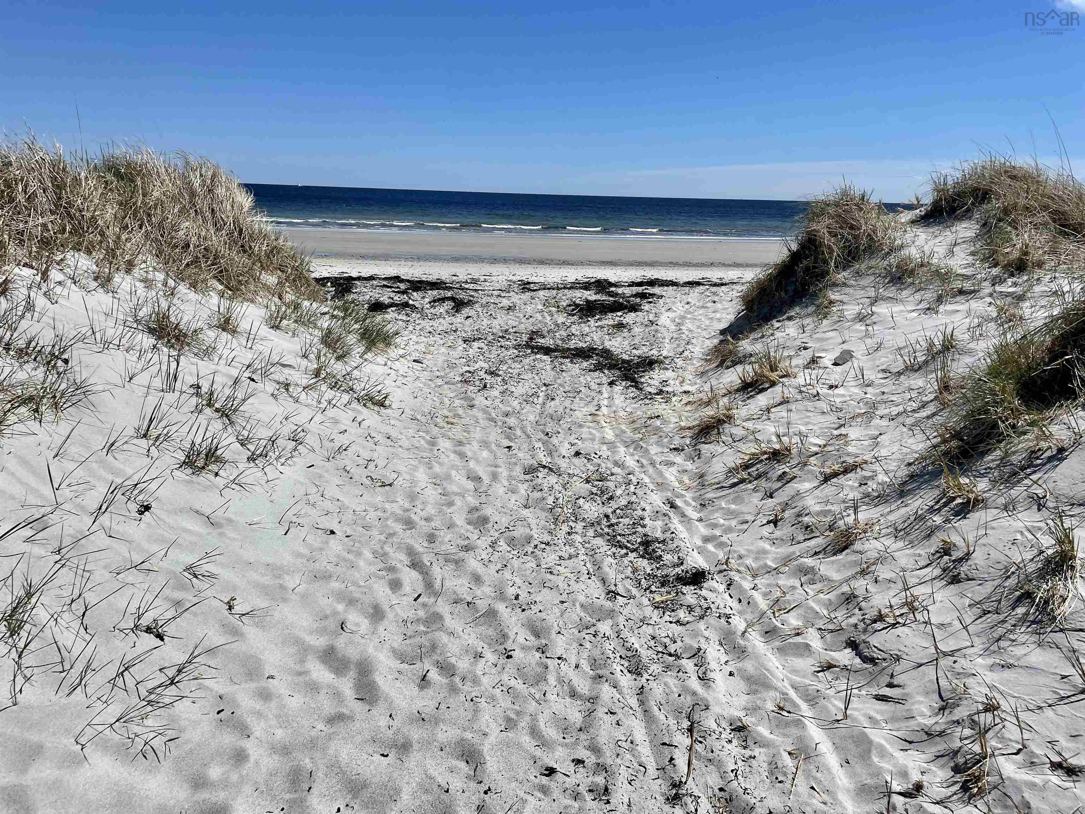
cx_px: 542
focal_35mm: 26
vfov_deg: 53.1
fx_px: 815
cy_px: 407
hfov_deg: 67.3
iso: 32
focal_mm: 4.2
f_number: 1.6
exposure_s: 1/9091
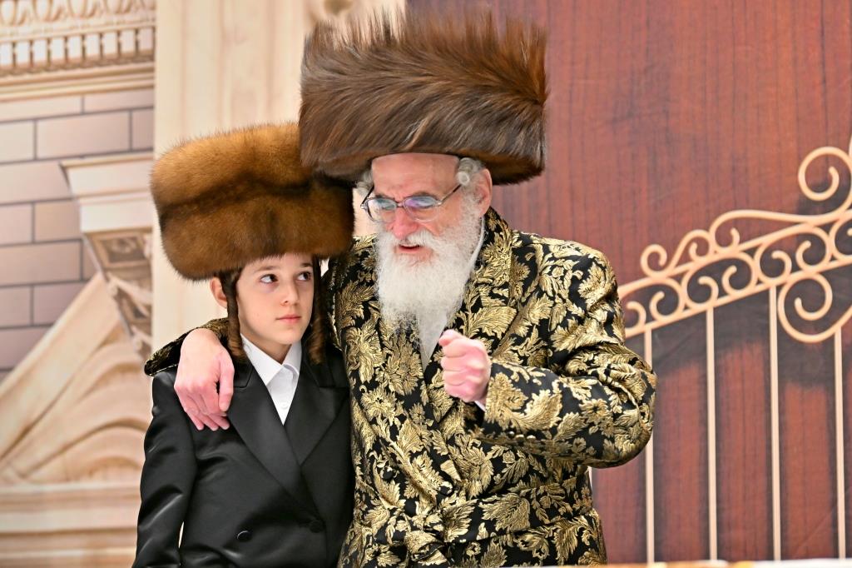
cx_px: 426
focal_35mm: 180
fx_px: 4258
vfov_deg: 7.6
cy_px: 284
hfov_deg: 11.4
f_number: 2.8
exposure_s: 1/250
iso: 400
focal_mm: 120
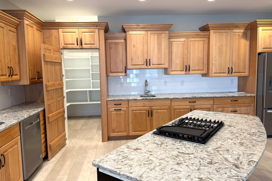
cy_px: 88
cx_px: 133
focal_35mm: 26
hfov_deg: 69.4
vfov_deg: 49.5
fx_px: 196
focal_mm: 6.76
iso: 160
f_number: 1.78
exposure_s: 1/120
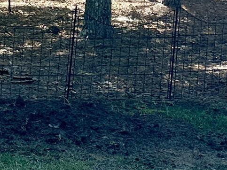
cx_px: -265
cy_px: 21
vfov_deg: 9.9
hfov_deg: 11.6
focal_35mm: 149
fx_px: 977
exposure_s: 1/1473
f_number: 1.78
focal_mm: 6.86
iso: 80
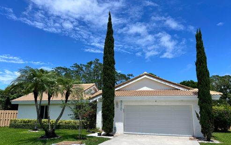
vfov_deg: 44.5
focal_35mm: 28
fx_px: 176
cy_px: 81
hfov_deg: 66.4
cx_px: 117
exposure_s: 1/5319
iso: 50
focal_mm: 5.7
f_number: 1.5
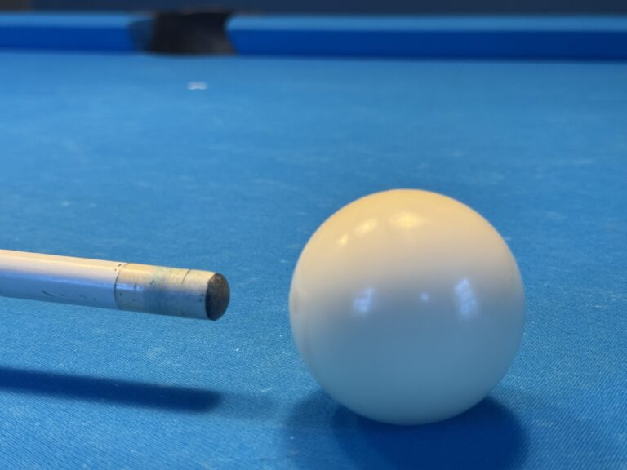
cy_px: 235
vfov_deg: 30.3
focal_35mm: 48
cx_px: 314
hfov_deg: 39.7
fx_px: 869
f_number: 1.78
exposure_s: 1/60
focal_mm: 6.76
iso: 100
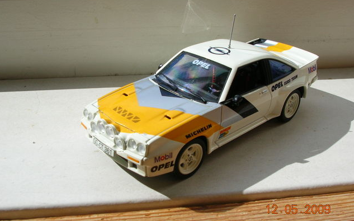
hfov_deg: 44.4
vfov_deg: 28.6
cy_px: 103
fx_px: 434
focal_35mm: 45
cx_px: 177
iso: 50
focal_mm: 7.1
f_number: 6.1
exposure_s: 1/218
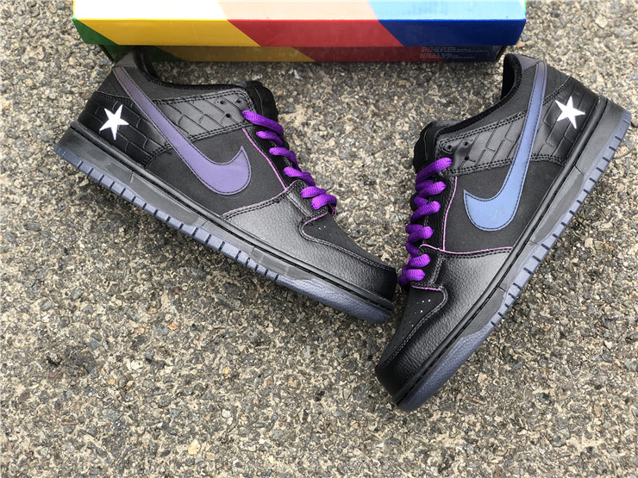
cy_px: 239
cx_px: 319
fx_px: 958
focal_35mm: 52
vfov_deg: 28.0
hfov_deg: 36.8
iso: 16
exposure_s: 1/60
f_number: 2.4
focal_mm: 6
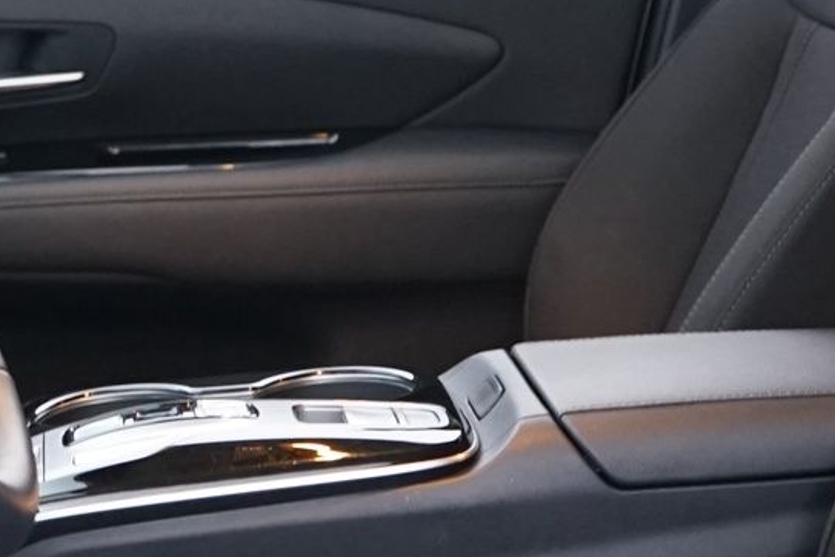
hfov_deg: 15.9
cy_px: 339
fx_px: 2992
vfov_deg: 10.6
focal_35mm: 129
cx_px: 423
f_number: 4
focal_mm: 28
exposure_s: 1/15
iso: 2000
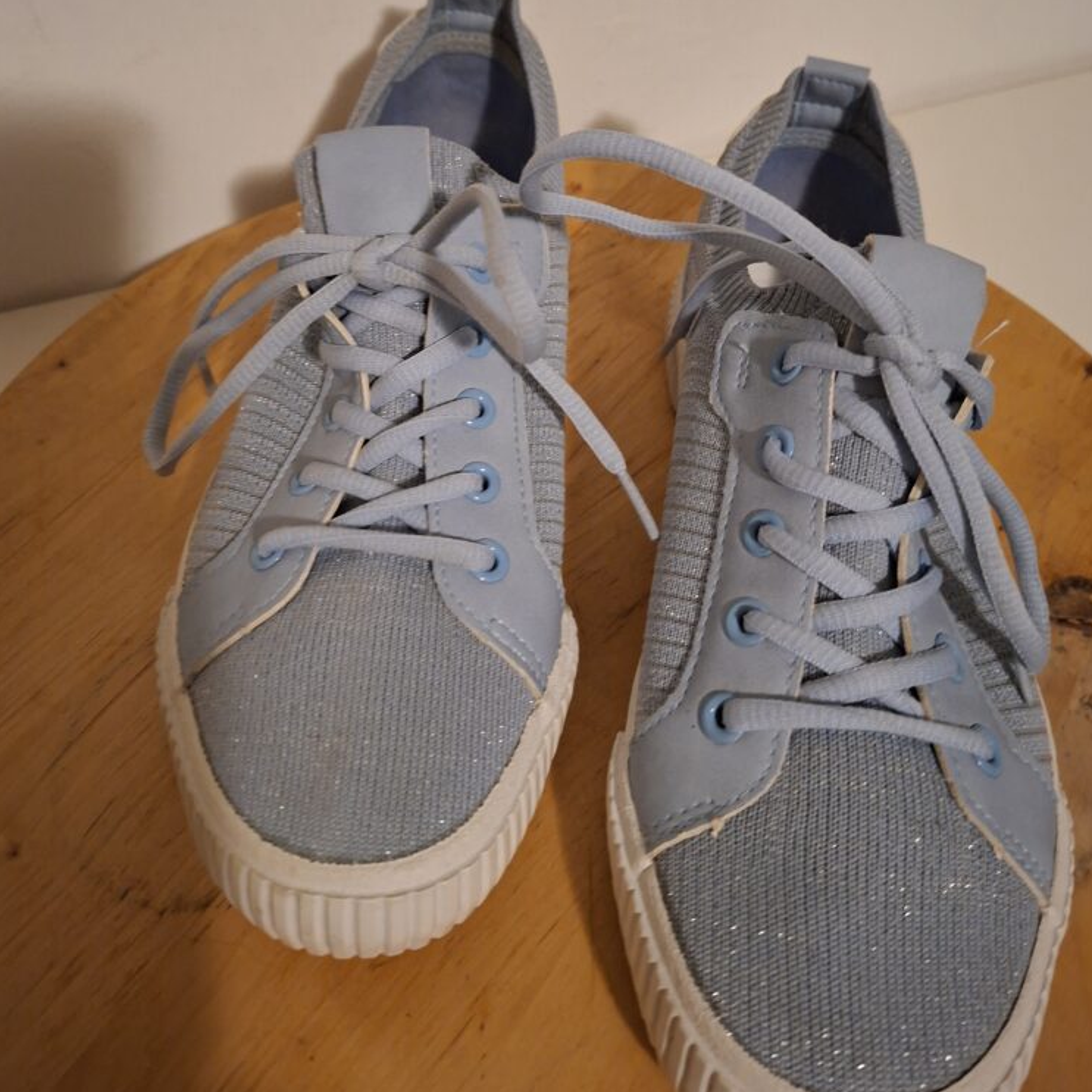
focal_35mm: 28
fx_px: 999
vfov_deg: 56.7
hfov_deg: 57.3
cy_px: 416
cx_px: 558
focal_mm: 5.54
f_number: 1.8
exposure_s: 1/20
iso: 800
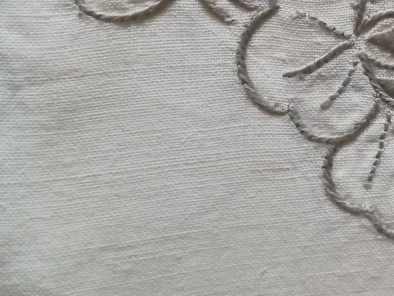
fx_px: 763
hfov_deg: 27.1
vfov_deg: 21.0
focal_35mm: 67
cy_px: -21
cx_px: 411
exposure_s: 1/25
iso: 320
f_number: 2.2
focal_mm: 3.83
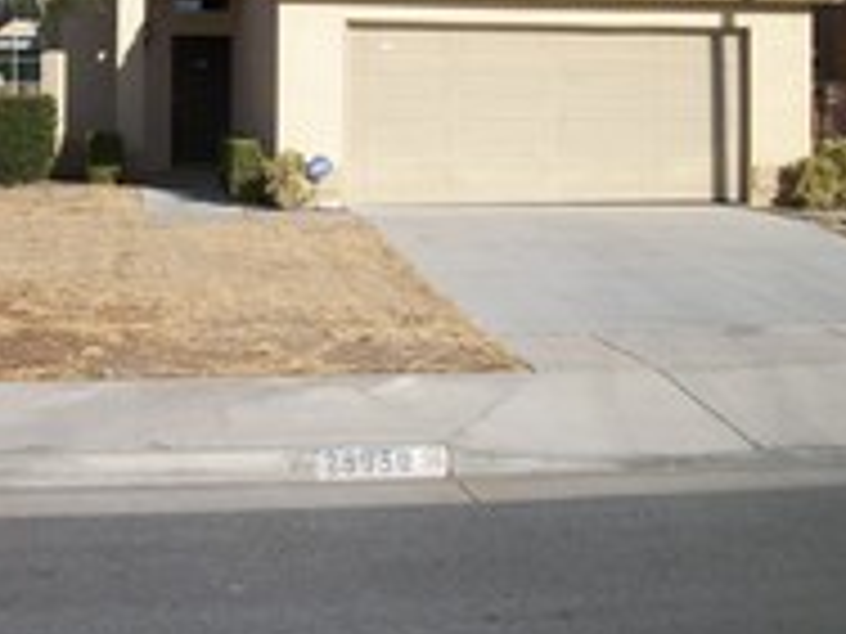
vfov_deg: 24.3
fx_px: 1442
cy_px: 94
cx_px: 302
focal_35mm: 59
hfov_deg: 32.5
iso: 80
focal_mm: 5.7
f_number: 8.8
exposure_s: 1/320
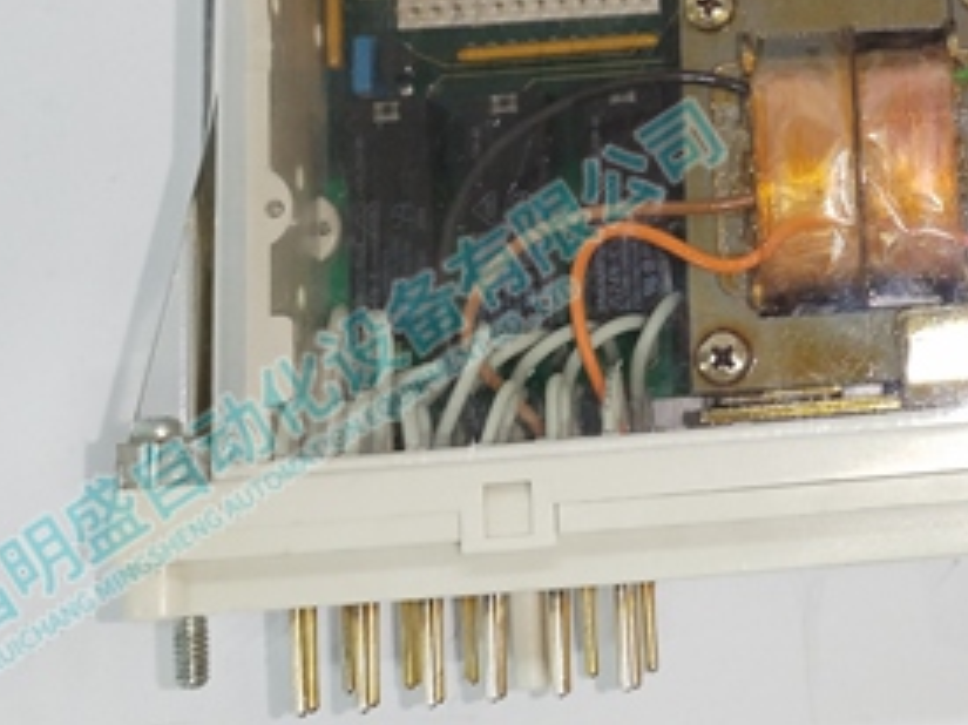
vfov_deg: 20.0
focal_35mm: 71
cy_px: -16
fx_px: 1985
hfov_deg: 26.2
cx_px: 926
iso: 320
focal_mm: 4.75
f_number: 1.8
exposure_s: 1/50
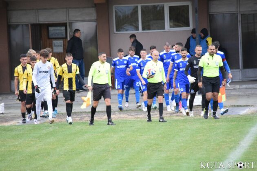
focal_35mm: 450
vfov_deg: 3.1
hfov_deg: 4.6
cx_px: 128
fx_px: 3212
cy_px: 86
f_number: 5.6
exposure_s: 1/640
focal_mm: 300
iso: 3200
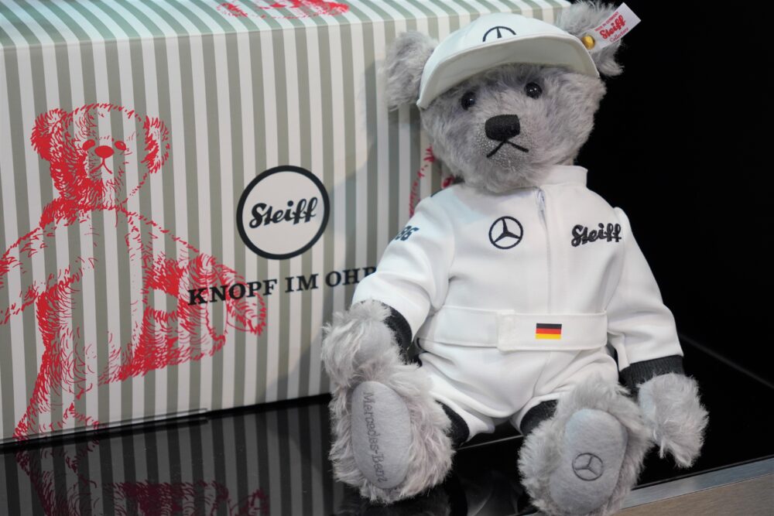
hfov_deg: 27.0
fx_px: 1613
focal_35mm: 75
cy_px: 258
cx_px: 387
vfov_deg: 18.2
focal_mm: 50
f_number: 2.8
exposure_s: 1/80
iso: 250
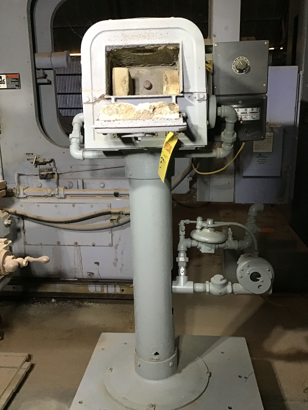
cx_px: 154
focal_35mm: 31
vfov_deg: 58.4
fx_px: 368
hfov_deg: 45.4
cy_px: 205
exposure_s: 1/24
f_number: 2.4
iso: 200
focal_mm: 3.3
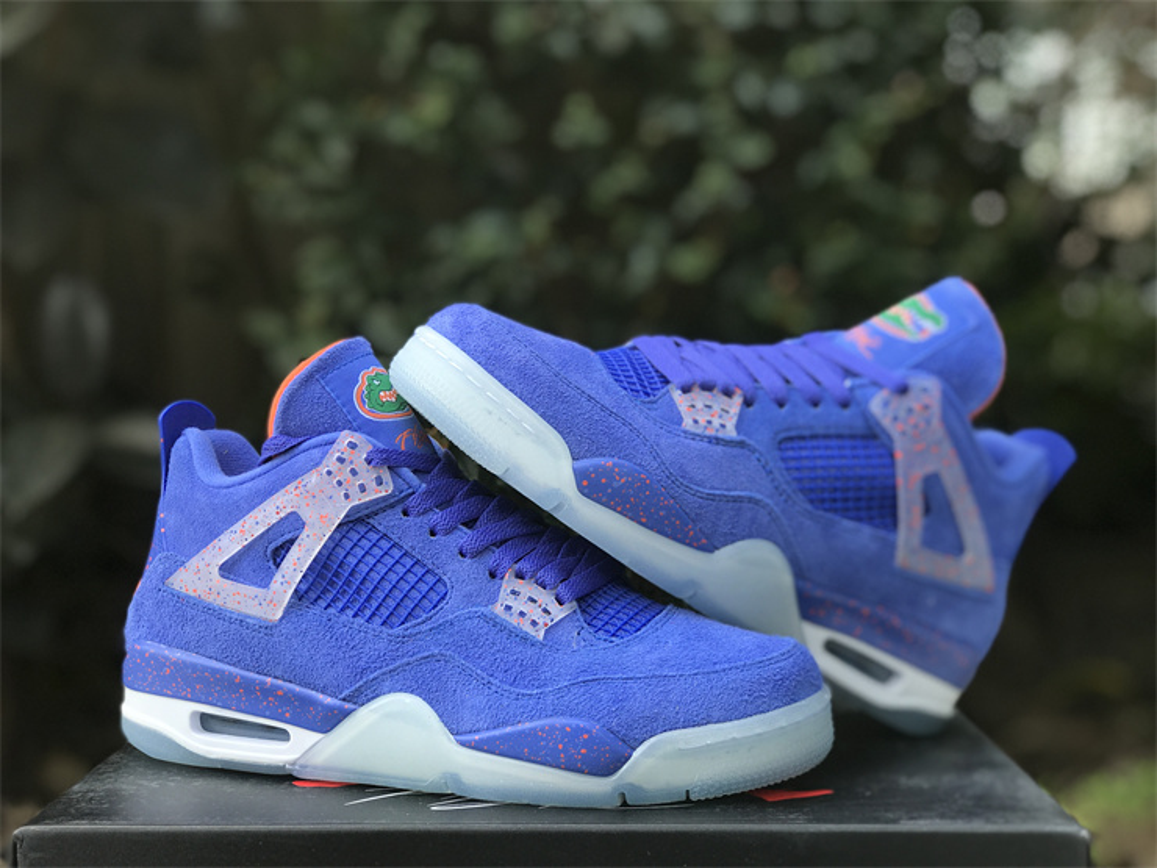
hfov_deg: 33.8
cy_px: 434
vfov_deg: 25.7
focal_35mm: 57
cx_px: 578
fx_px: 1905
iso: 20
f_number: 2.8
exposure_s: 1/100
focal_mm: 6.6
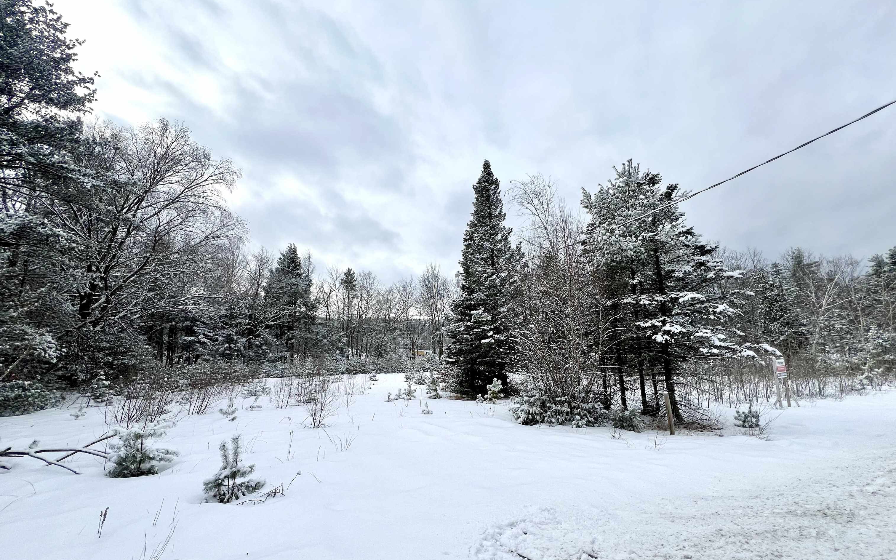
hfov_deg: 105.3
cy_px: 292
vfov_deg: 78.6
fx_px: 342
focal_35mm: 14
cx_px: 445
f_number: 1.8
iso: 32
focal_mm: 1.57
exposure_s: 1/2137
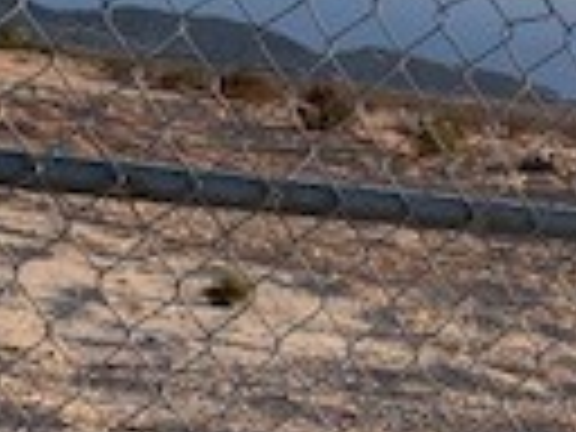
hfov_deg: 15.0
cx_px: 518
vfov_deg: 11.2
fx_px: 2163
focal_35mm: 130
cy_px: 477
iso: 25
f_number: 1.8
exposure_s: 1/1136
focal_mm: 4.25
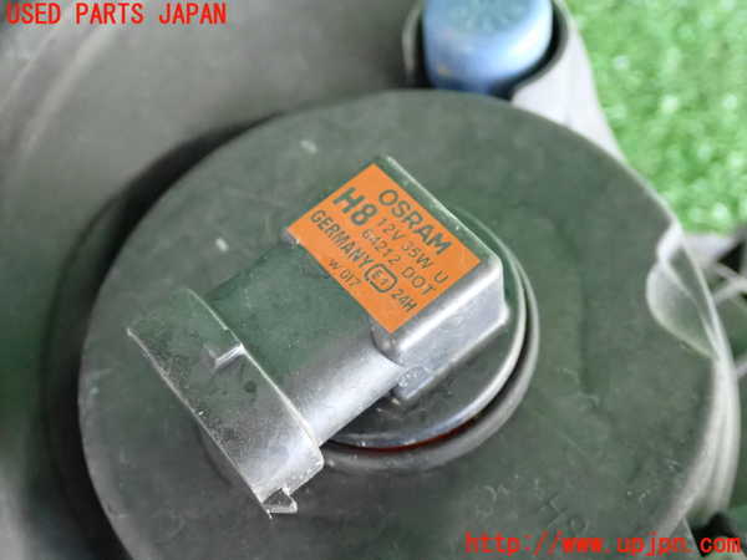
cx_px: 374
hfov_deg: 40.4
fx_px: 1014
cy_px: 280
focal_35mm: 47
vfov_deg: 30.9
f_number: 3.1
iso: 2000
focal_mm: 8.4
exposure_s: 1/100
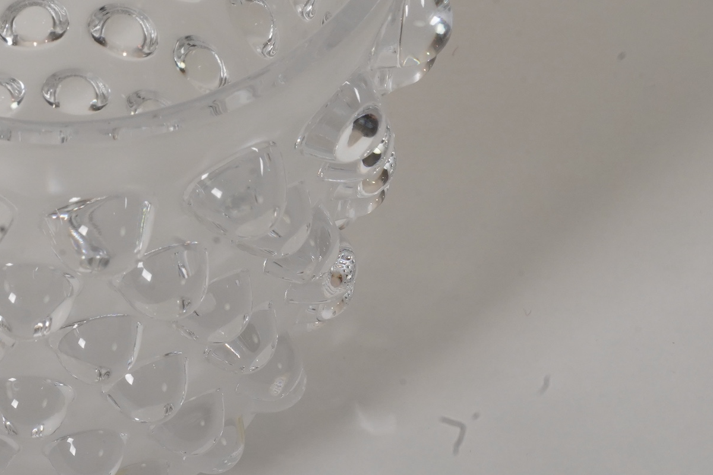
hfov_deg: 12.7
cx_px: 67
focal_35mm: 160
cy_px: -46
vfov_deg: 8.5
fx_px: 3169
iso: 1250
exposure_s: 1/125
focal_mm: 70
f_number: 20
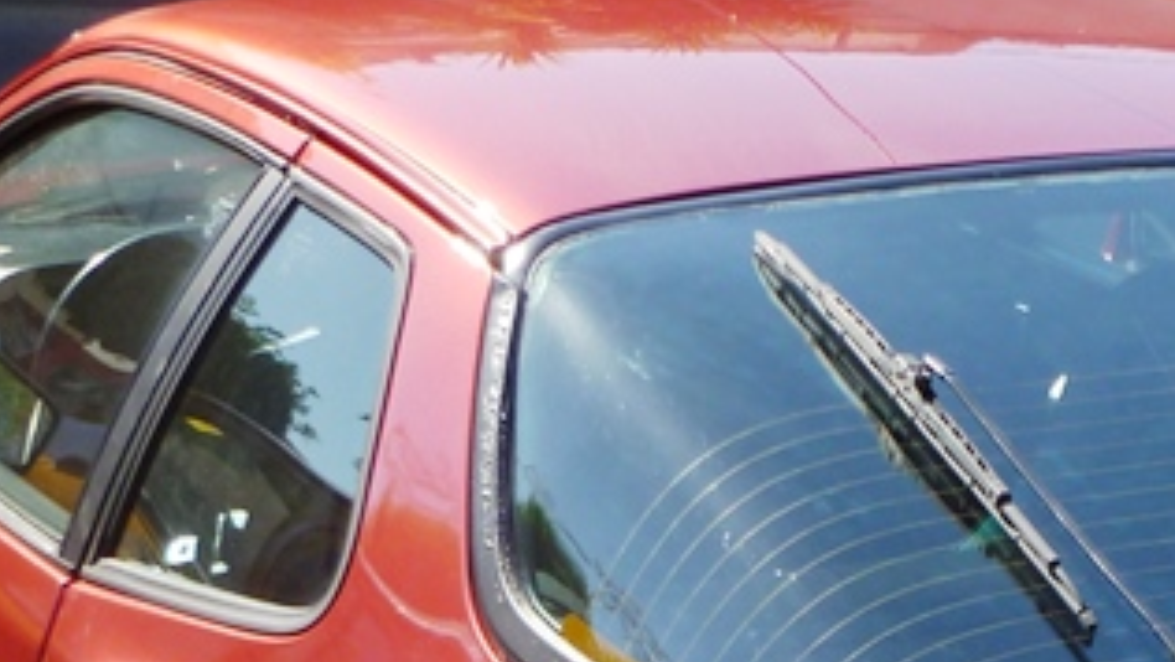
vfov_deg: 10.5
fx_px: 3522
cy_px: 885
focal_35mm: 113
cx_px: 1063
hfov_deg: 18.6
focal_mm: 5.7
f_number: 3.5
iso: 80
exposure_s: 1/320
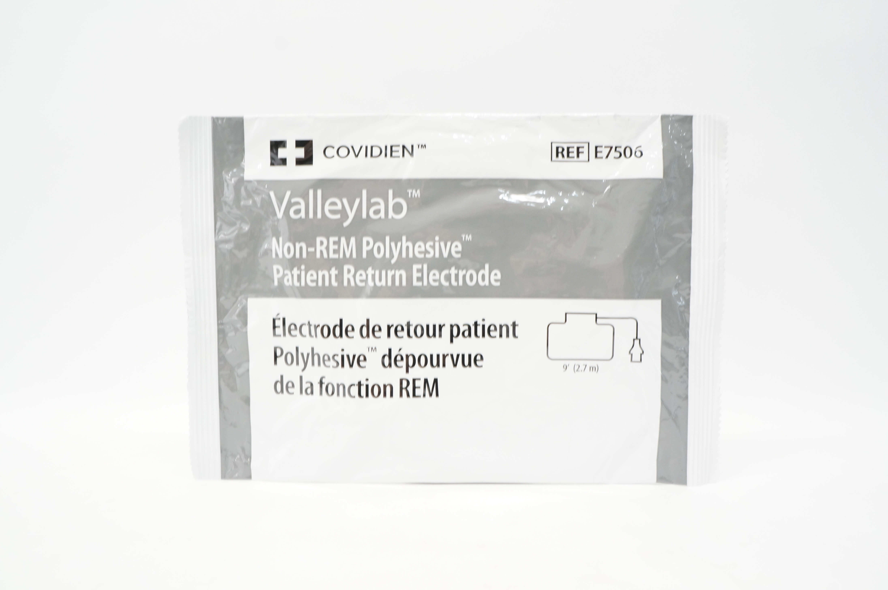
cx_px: 444
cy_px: 295
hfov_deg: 67.4
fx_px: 665
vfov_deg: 47.8
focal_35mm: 27
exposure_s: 1/20
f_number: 9
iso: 800
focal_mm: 18
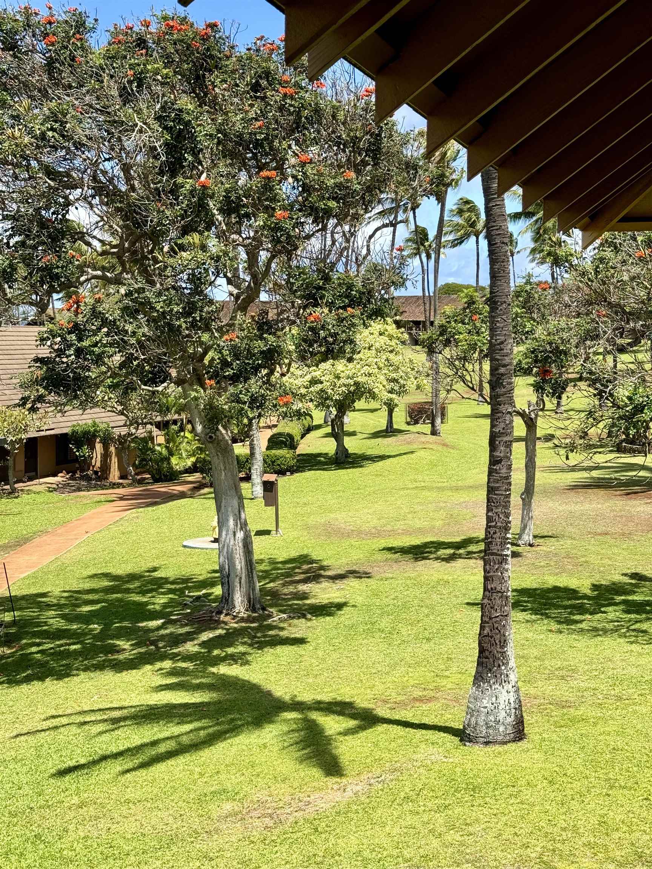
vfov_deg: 39.7
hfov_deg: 30.3
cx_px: 326
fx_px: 1205
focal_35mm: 48
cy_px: 434
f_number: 1.78
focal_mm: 6.76
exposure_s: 1/2611
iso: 64
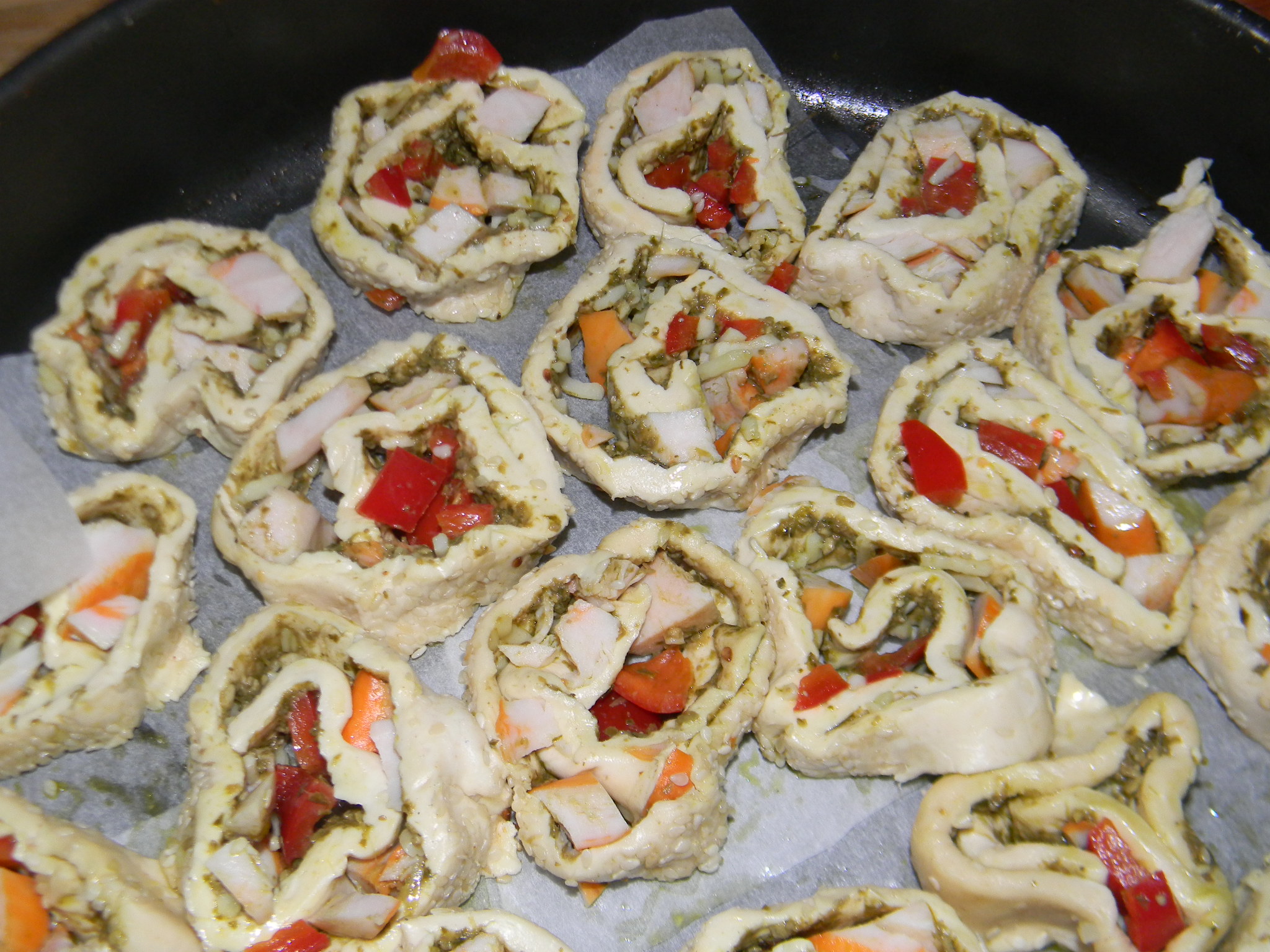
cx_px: 635
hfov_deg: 45.8
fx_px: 1504
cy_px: 476
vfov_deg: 35.1
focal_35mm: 41
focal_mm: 7.3
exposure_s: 1/30
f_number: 3.8
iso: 200
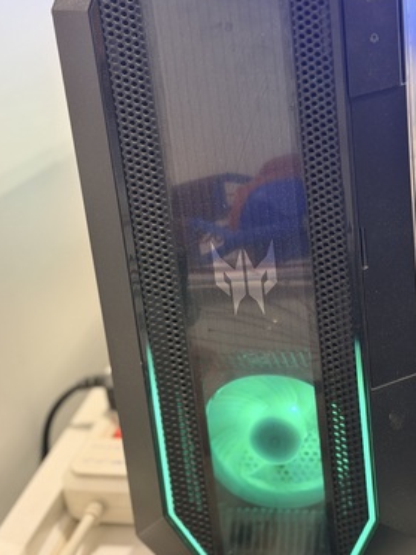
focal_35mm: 59
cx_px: 218
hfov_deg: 24.8
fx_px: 945
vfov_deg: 32.7
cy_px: 251
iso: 640
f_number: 1.78
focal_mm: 6.76
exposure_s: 1/30
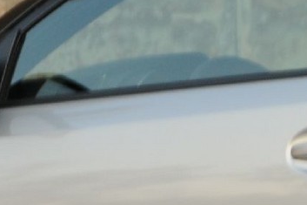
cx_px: 592
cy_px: 177
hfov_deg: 2.3
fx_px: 7782
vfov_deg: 1.5
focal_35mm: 913
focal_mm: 86
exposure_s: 1/60
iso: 250
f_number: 8
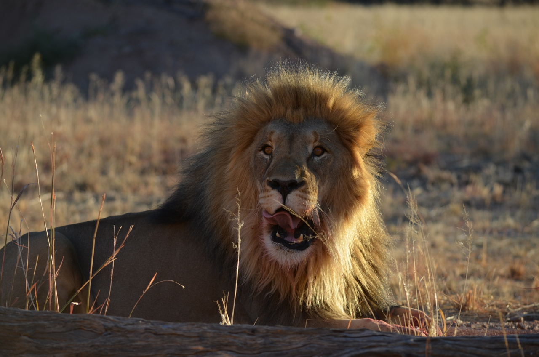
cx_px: 270
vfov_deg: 5.4
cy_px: 178
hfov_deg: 8.1
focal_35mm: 255
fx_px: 3810
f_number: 5.6
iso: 250
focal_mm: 170
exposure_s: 1/500
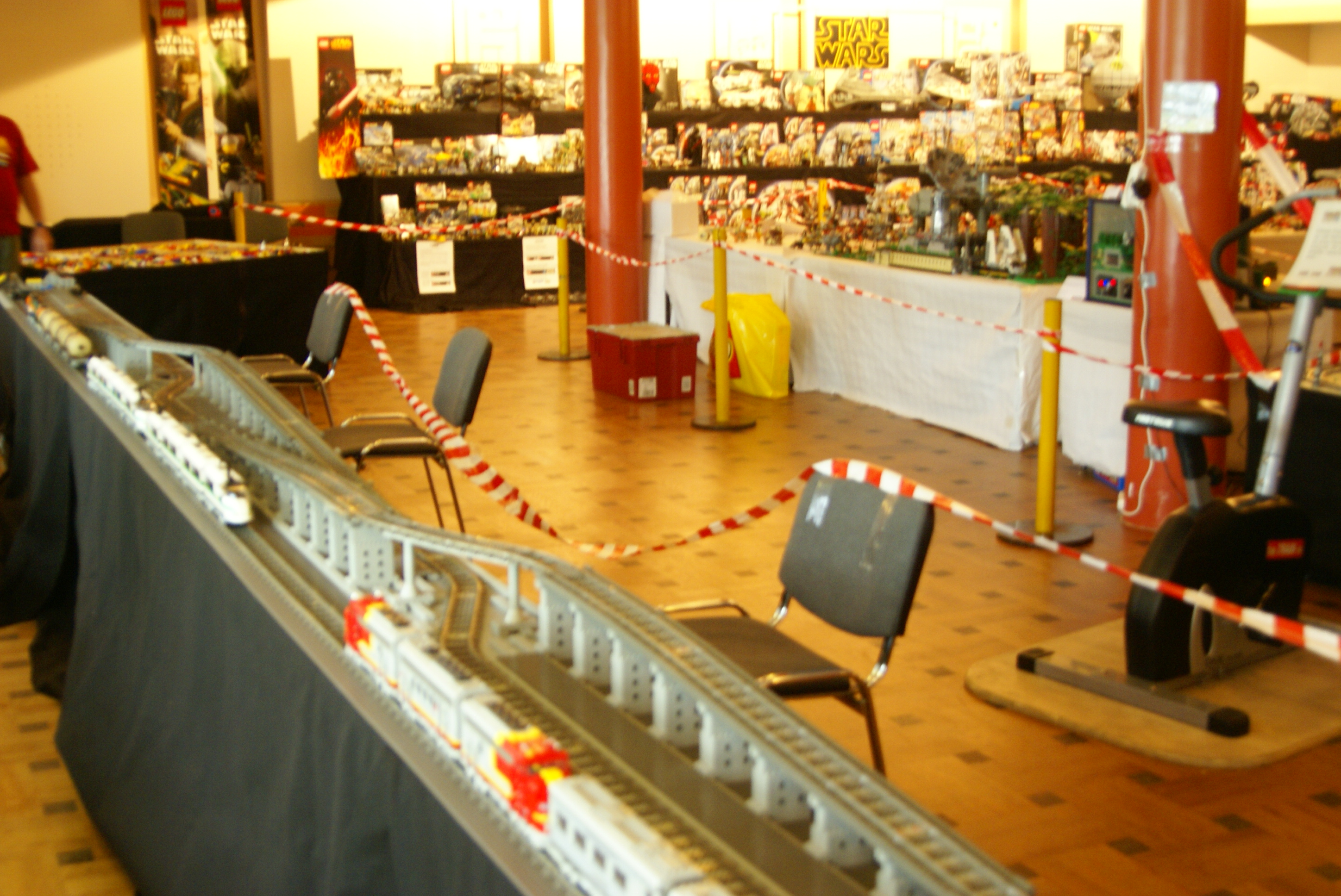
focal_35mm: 42
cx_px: 670
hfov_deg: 46.4
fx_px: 1566
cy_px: 448
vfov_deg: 32.0
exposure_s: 1/15
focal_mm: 28
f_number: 4
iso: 400
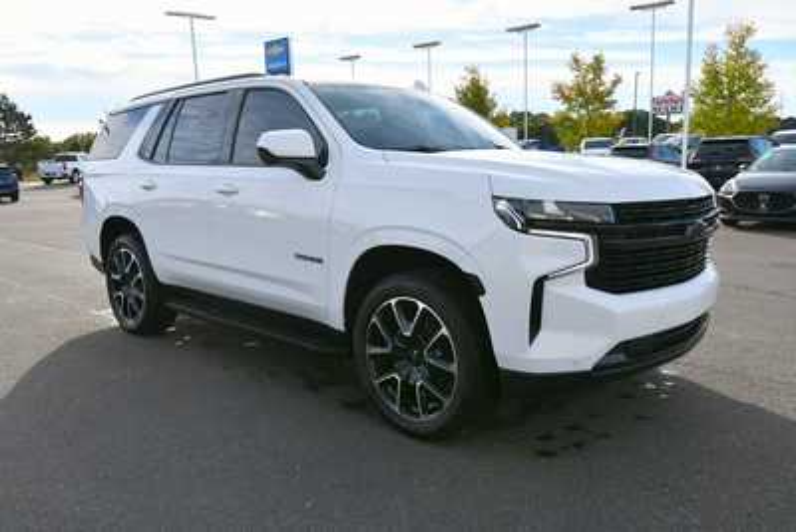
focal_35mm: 30
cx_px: 398
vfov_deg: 43.6
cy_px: 266
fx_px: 664
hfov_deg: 61.9
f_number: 8
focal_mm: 20
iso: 125
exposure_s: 1/250
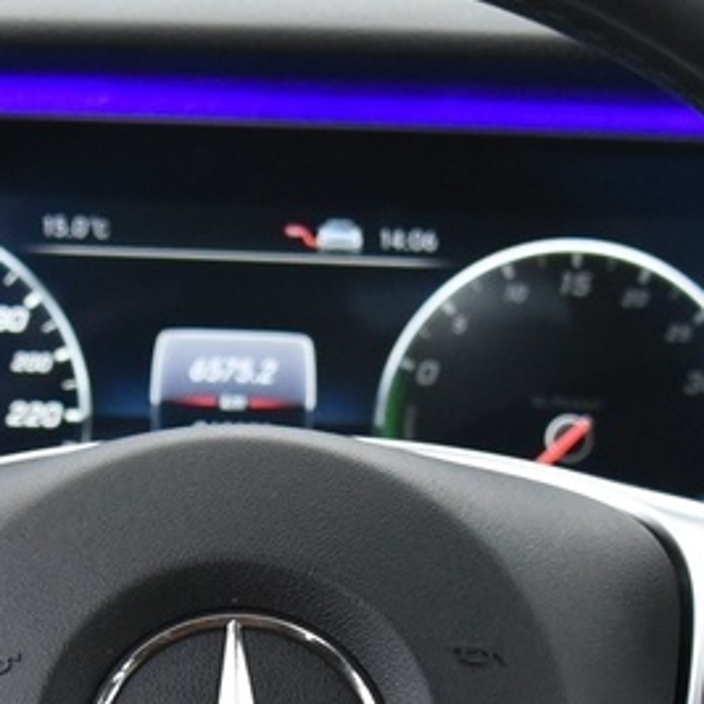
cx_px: 224
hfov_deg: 12.1
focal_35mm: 144
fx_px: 3313
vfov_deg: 12.0
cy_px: 683
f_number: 4
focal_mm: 28
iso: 4000
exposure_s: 1/20
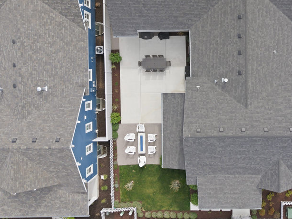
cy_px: 77
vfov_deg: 35.7
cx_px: 211
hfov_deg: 45.5
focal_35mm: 40
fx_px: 338
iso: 170
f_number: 1.8
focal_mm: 8.7
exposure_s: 1/1500
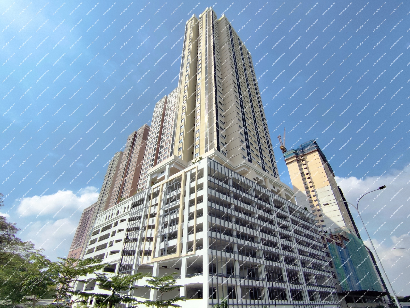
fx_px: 190
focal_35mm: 16
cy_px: 154
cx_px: 205
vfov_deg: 78.1
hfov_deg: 94.5
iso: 50
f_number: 2.2
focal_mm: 1.65
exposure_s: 1/3300
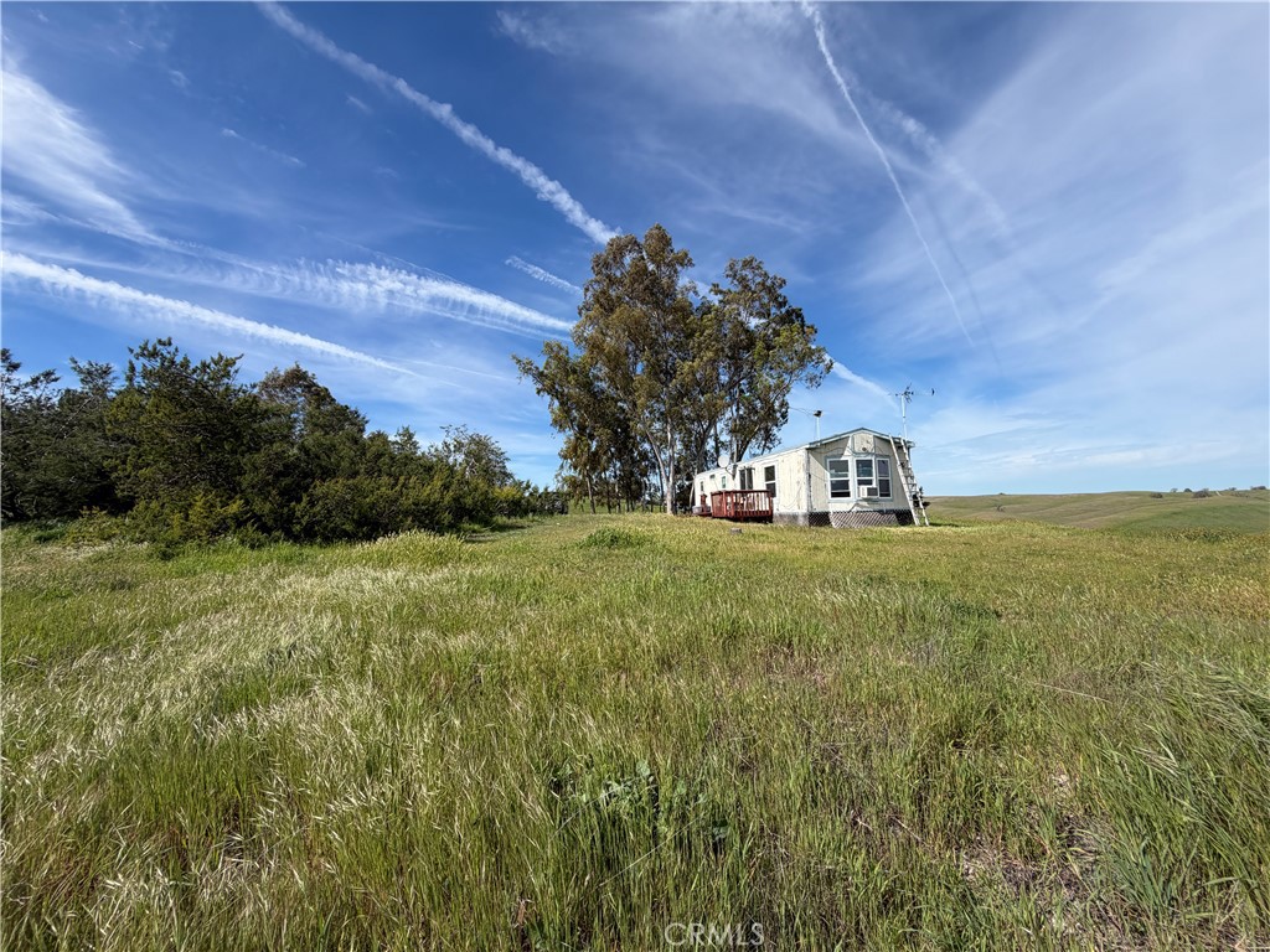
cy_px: 476
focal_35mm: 14
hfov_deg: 102.1
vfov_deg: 85.7
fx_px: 514
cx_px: 635
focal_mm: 2.22
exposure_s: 1/1125
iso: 20
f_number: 2.2
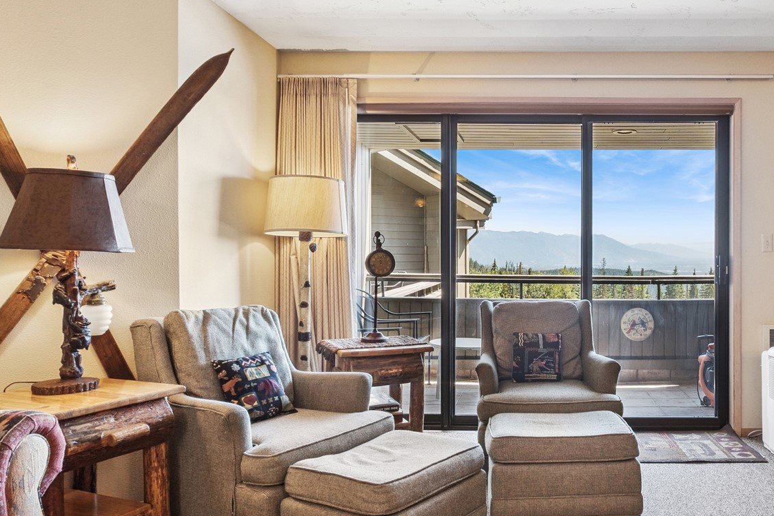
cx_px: 493
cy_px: 240
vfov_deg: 44.9
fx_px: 624
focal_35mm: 29
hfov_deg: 62.6
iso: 100
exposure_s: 1/30
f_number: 6.3
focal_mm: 10
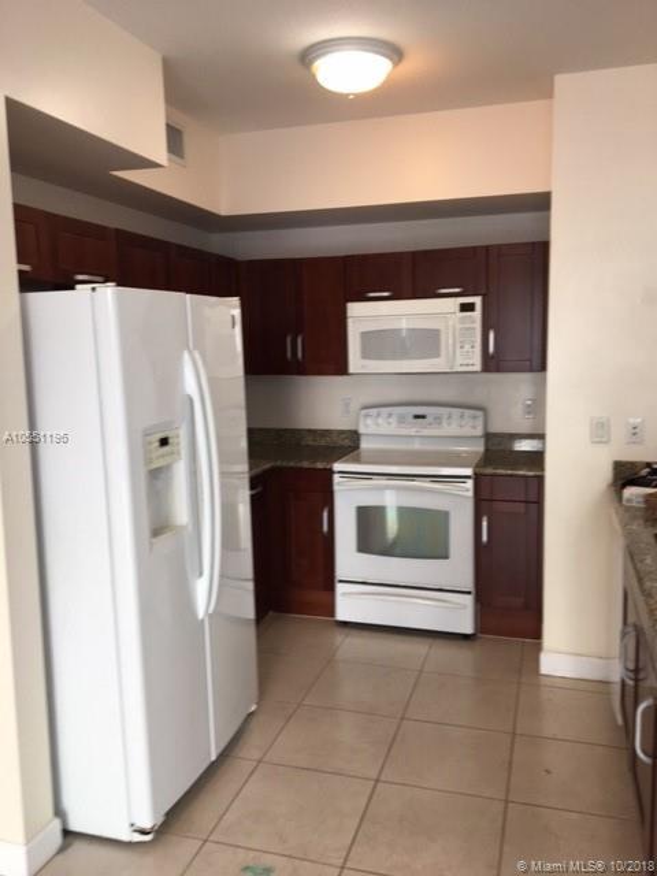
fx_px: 734
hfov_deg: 48.2
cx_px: 328
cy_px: 438
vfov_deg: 61.7
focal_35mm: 29
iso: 32
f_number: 2.2
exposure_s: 1/30
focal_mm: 4.15
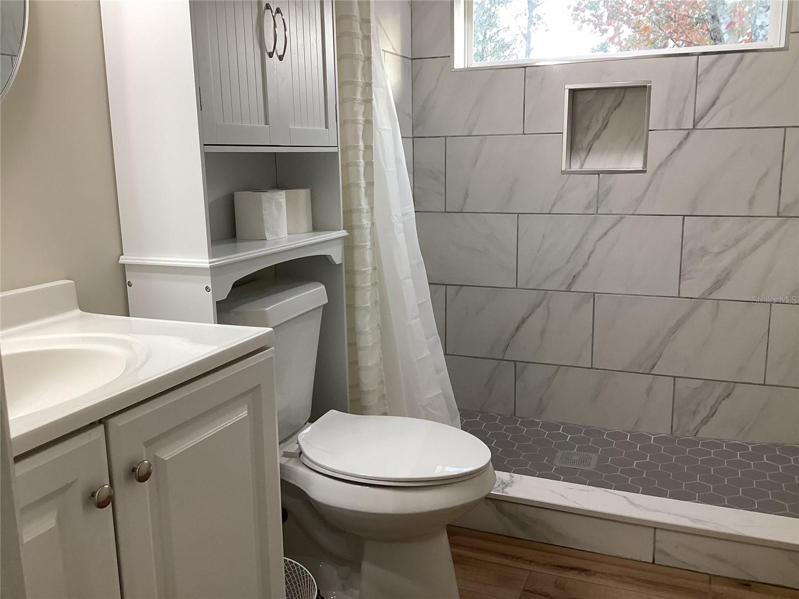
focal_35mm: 31
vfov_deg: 45.4
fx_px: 716
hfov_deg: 58.4
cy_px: 300
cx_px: 400
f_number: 2.4
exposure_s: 1/60
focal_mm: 3.3
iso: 100
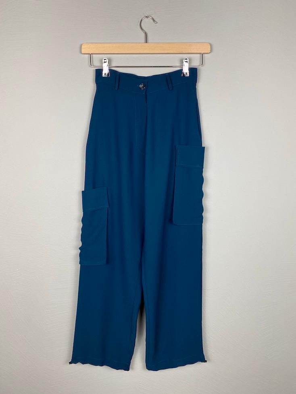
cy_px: 197
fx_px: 296
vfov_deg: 67.3
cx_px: 148
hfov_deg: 53.1
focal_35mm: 26
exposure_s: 1/100
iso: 100
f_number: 1.8
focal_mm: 4.25
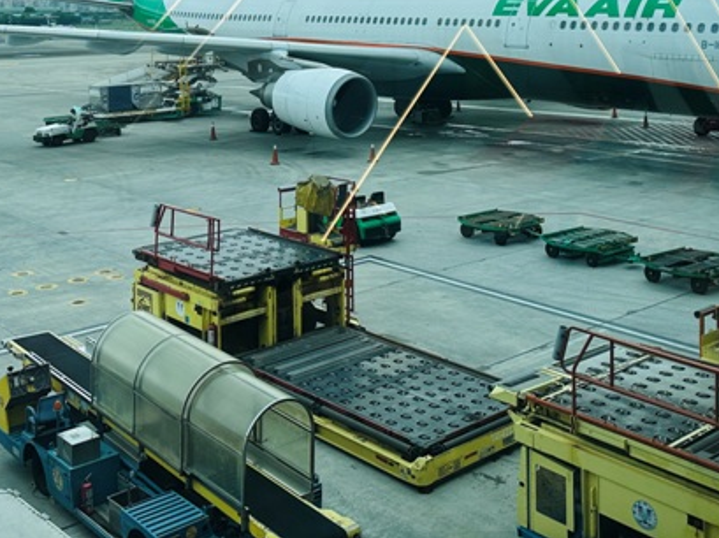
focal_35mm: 47
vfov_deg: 29.0
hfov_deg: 40.5
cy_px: 12
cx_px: 373
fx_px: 975
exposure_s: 1/1171
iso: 80
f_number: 1.78
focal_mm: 6.86
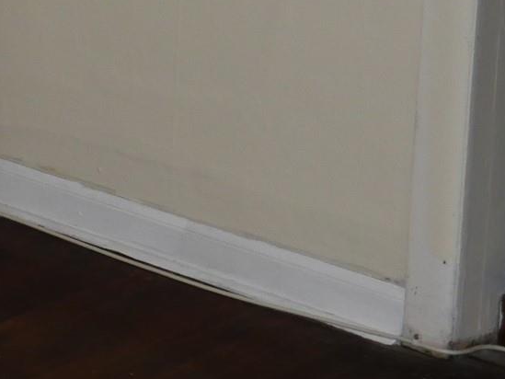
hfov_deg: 11.2
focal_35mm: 164
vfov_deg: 8.9
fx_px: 2393
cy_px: -142
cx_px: -417
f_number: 4.7
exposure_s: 1/160
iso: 800
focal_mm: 22
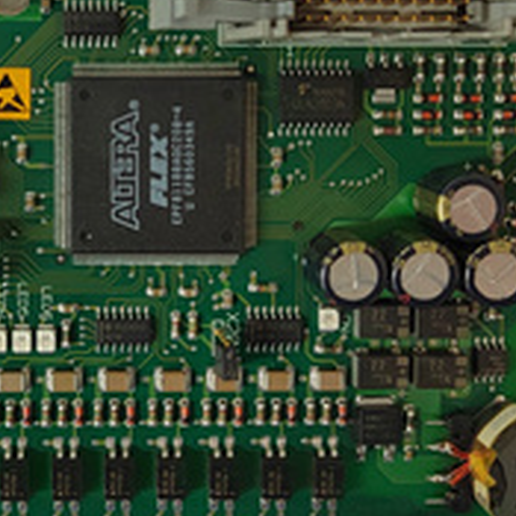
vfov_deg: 29.3
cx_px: 83
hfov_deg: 28.7
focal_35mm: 58
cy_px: 158
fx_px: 978
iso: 1703
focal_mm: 5.52
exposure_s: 1/60
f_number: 1.9
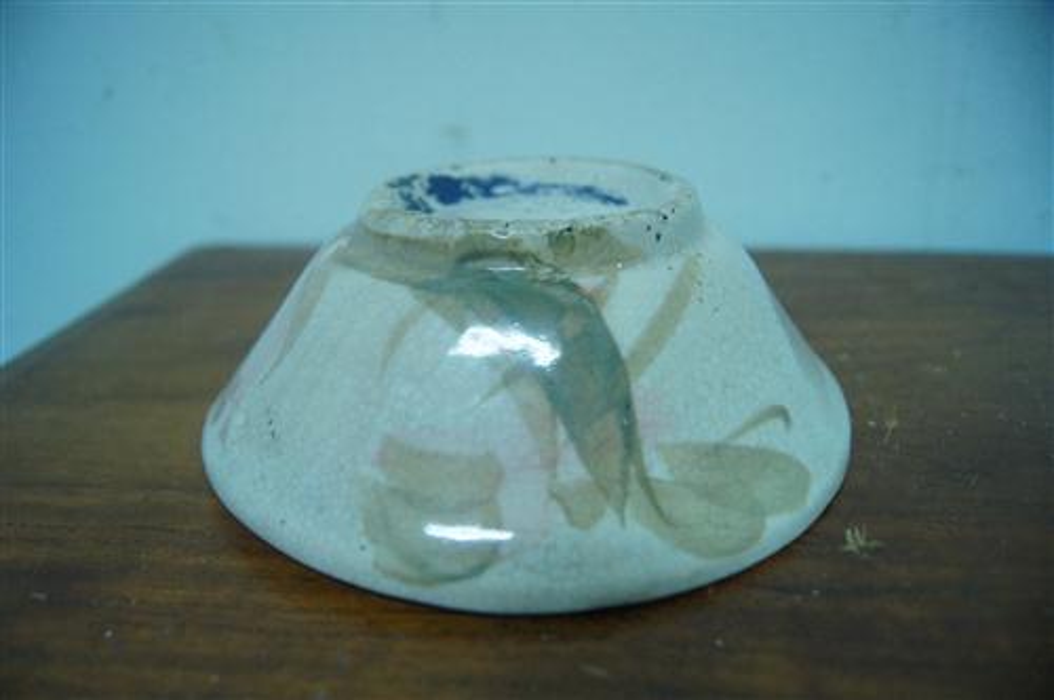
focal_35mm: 27
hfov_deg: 67.4
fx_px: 789
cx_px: 527
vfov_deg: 47.8
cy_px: 350
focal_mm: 18
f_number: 4
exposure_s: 1/60
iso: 1600
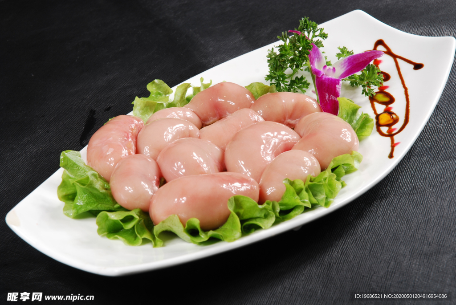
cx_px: 228
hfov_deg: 19.4
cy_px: 152
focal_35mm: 105
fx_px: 1331
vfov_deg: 13.1
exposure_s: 1/125
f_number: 13
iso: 100
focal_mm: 70
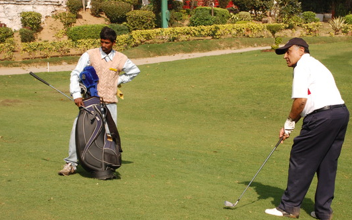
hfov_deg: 24.9
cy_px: 120
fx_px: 796
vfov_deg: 15.7
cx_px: 186
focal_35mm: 83
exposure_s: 1/200
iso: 400
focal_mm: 48
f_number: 14
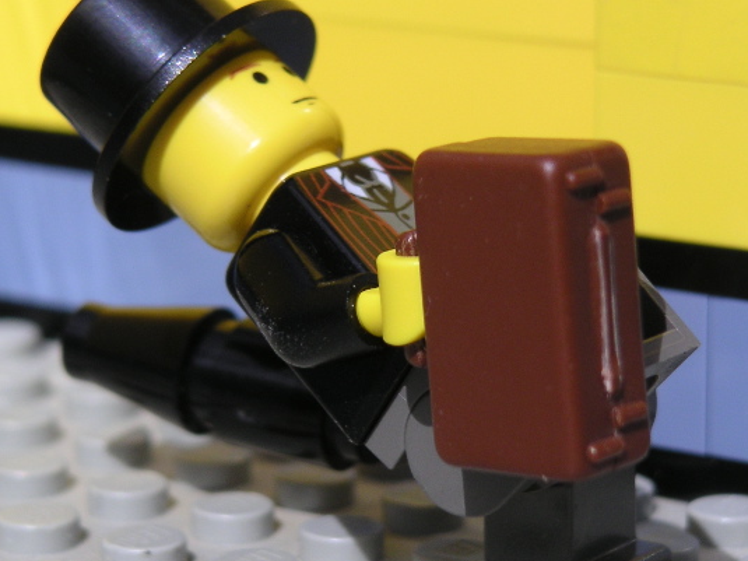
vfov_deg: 8.9
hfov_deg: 11.9
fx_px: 3586
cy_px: 207
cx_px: 358
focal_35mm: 166
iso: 50
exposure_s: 1/250
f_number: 8
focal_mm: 17.1
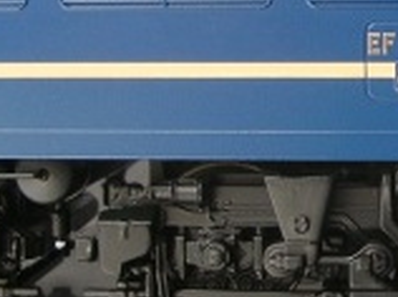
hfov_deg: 17.2
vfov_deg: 13.2
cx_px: 436
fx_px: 1274
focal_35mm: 111
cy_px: 18
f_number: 2.8
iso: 50
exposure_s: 1/9.9
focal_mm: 5.8
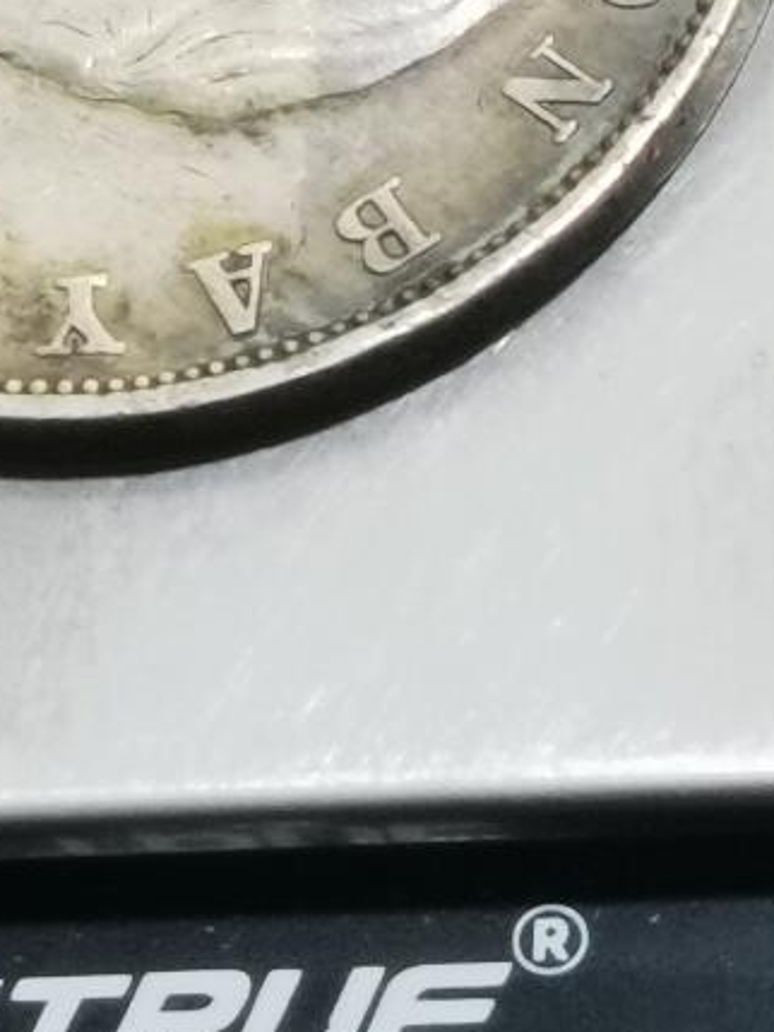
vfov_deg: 7.7
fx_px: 7628
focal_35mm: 256
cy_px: 115
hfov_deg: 5.8
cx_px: 394
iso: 125
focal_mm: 6.67
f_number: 1.9
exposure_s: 1/100
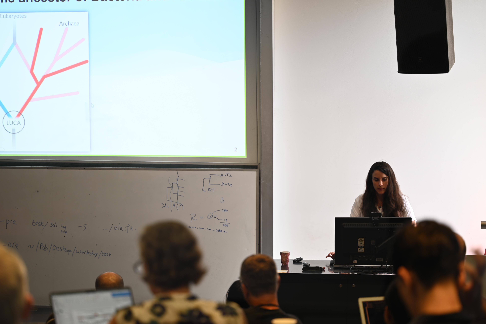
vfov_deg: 11.1
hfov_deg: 16.6
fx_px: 1660
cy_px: 177
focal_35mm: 123
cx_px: 203
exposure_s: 1/20
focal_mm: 105
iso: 100
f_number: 2.8
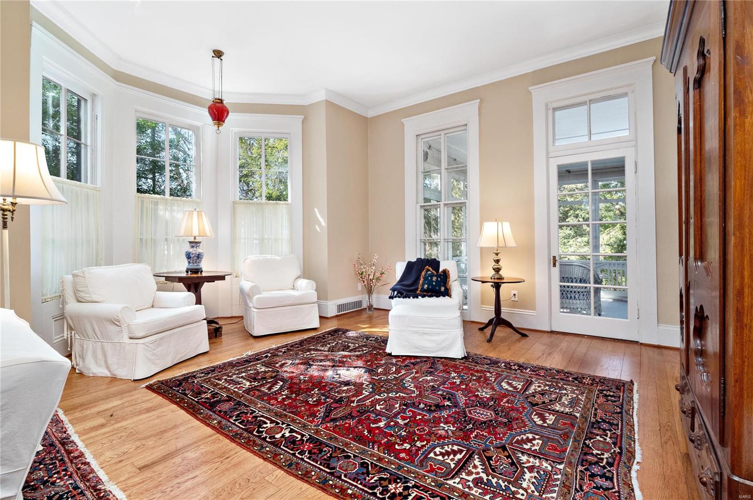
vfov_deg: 73.6
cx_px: 376
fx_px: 334
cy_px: 250
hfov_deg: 96.8
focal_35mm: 16
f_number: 7.1
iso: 400
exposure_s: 1/200
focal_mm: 8
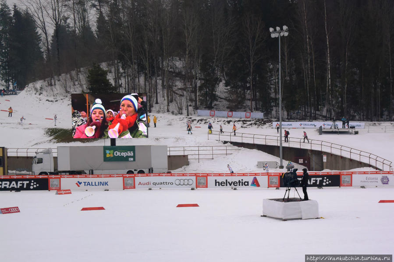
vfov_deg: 25.1
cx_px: 197
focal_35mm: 54
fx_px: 591
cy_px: 131
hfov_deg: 36.9
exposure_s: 1/320
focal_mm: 20.1
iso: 200
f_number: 4.8
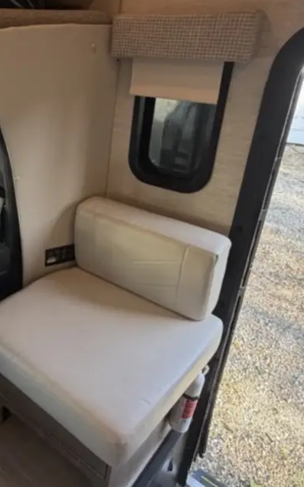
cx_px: 34
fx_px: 411
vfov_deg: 61.1
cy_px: 220
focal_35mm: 31
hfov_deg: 38.0
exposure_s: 1/121
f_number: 2.2
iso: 100
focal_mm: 2.22
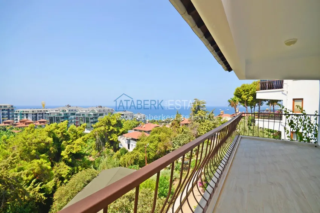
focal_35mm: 15
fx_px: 133
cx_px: 160
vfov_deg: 77.3
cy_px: 106
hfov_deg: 100.4
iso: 100
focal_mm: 10
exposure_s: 1/250
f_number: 8
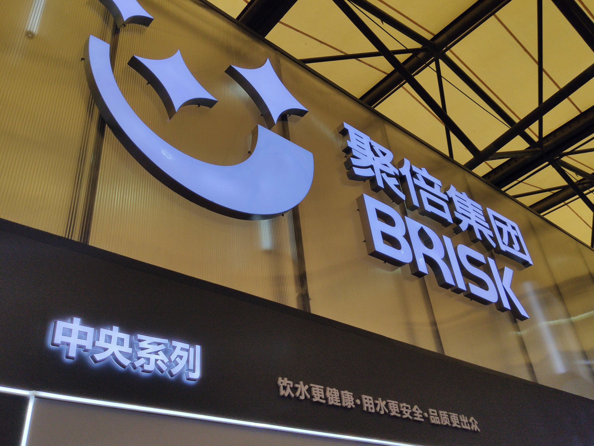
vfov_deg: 45.4
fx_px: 532
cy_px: 223
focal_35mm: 31
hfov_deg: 58.4
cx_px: 297
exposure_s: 1/1569
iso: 112
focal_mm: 4.75
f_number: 1.75
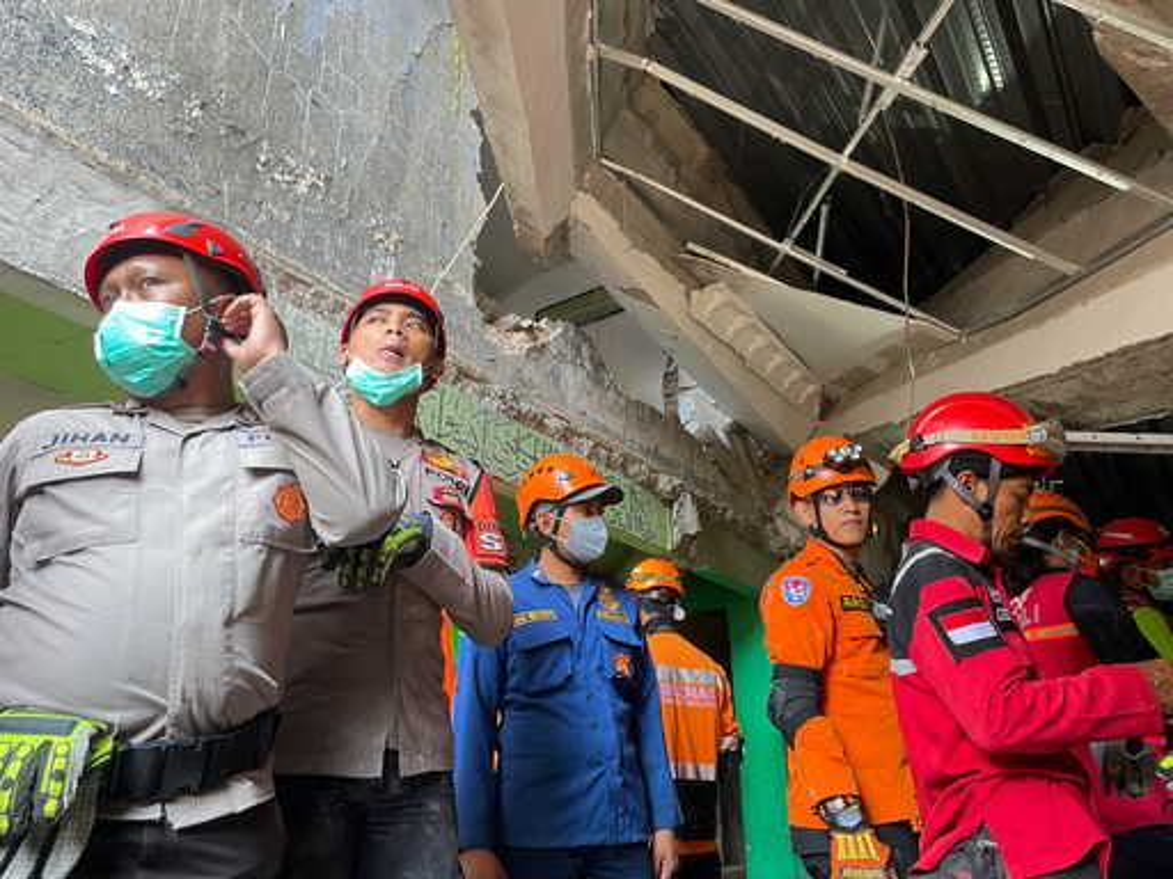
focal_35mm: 26
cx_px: 586
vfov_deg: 53.1
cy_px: 440
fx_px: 881
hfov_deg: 67.3
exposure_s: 1/50
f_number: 1.6
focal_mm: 4.2
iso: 80
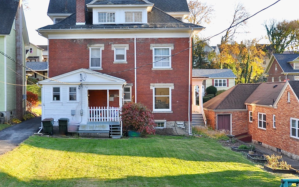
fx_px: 391
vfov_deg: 26.9
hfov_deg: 41.5
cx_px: 111
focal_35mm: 48
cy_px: 88
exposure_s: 1/60
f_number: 8
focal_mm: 24
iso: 280
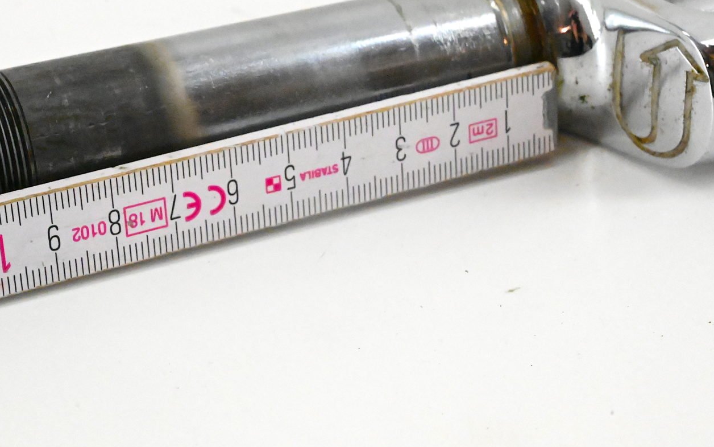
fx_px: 2121
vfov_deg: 12.0
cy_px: 97
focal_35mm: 109
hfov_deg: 19.1
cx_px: 323
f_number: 20
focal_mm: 70
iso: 25600
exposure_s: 1/640
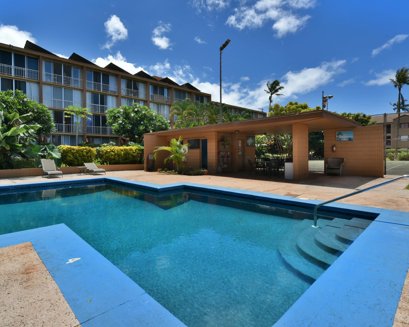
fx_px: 230
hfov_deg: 82.8
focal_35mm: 19
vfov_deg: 70.8
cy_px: 155
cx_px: 177
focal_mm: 16
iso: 100
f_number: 14
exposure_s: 1/80
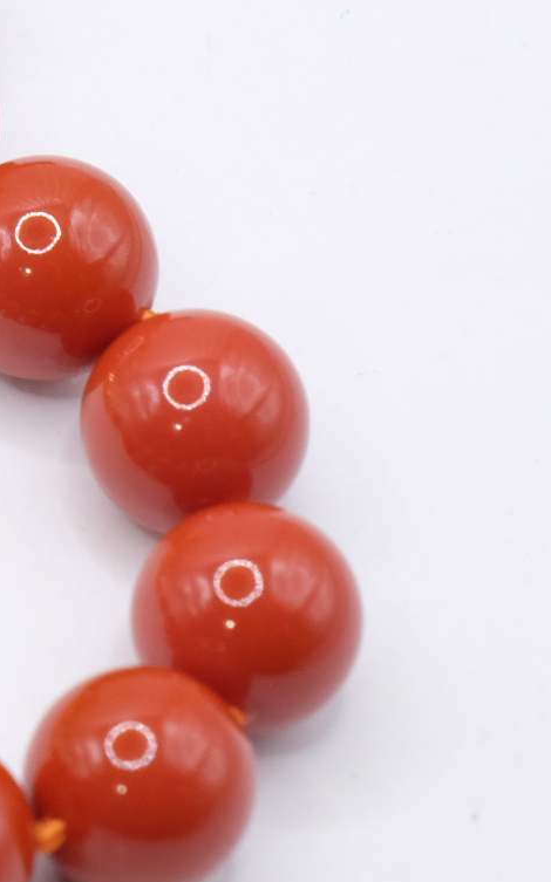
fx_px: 6421
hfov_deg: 4.8
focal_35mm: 267
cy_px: 122
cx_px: -884
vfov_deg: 7.8
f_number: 8
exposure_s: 1/50
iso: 1000
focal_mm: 52.4
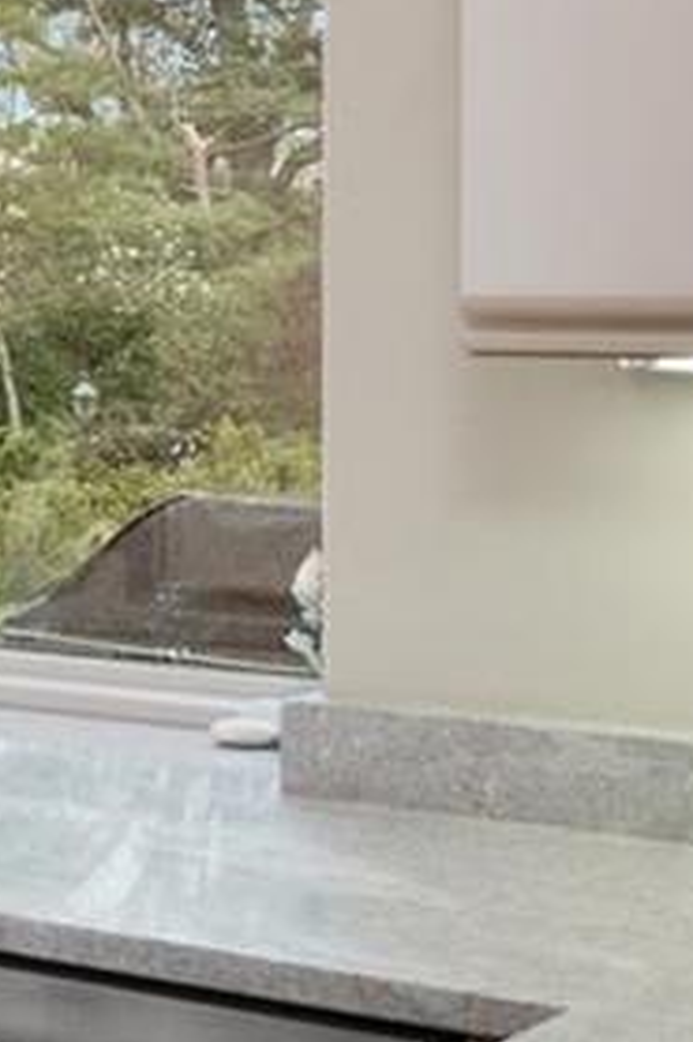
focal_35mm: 92
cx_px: -569
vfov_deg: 22.1
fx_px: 2660
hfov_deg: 13.3
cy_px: 360
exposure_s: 1/5
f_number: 8
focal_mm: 8
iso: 400
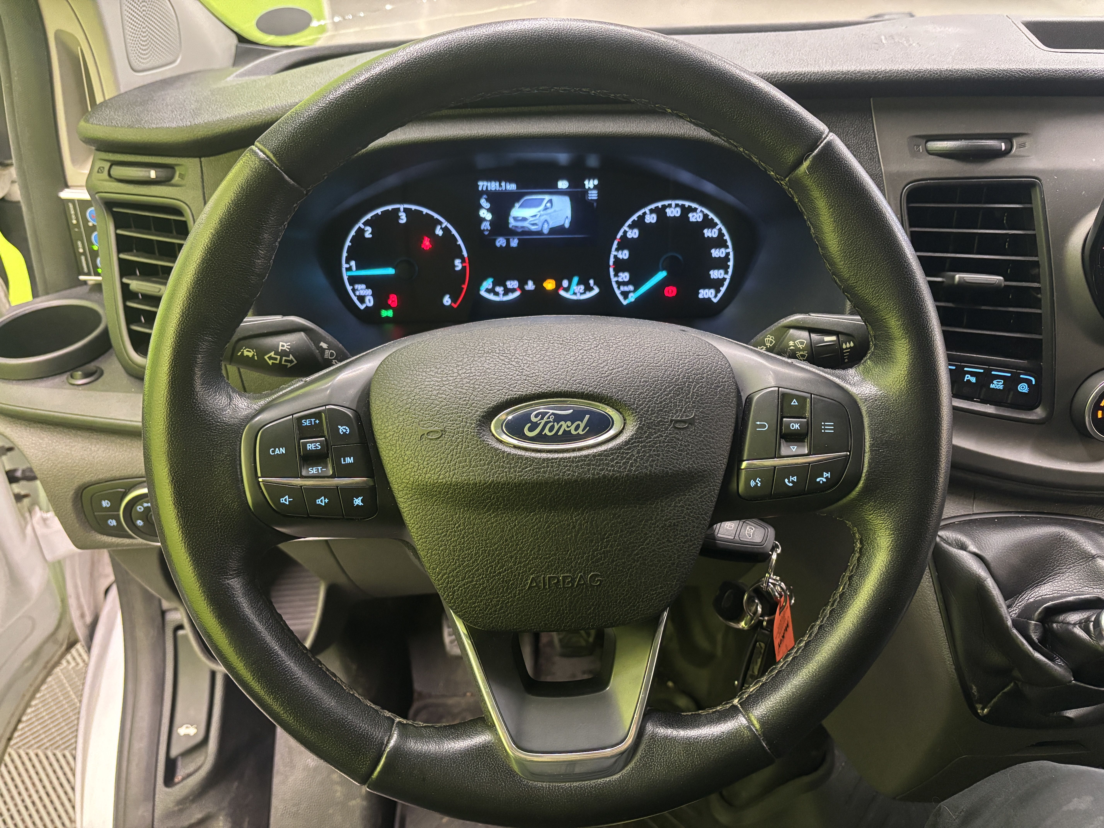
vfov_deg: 53.1
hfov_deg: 67.3
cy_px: 414
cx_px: 552
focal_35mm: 26
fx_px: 829
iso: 500
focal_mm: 5.96
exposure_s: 1/33
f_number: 1.6
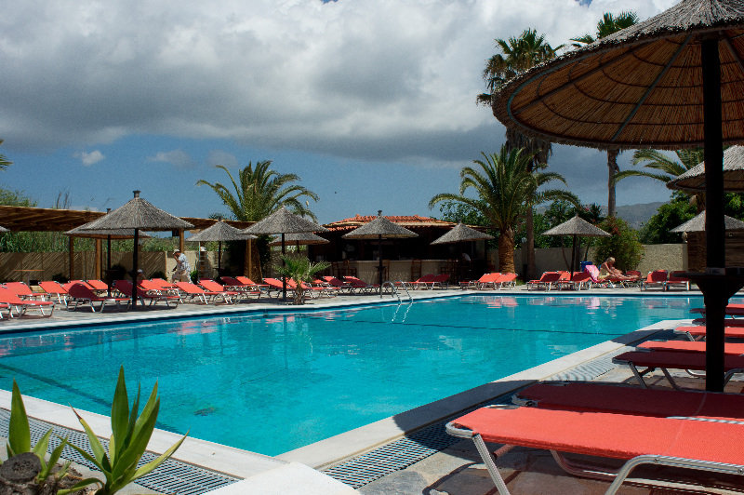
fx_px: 619
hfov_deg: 62.0
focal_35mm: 30
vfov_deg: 43.5
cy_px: 248
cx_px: 372
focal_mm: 20
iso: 200
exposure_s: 1/1000
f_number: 8
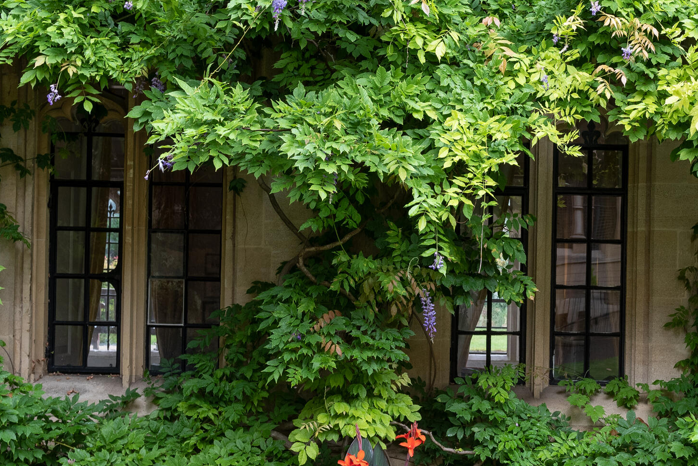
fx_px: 1280
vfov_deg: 20.6
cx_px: 564
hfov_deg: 29.7
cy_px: 273
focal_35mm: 66
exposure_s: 1/160
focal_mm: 32
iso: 400
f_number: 7.1
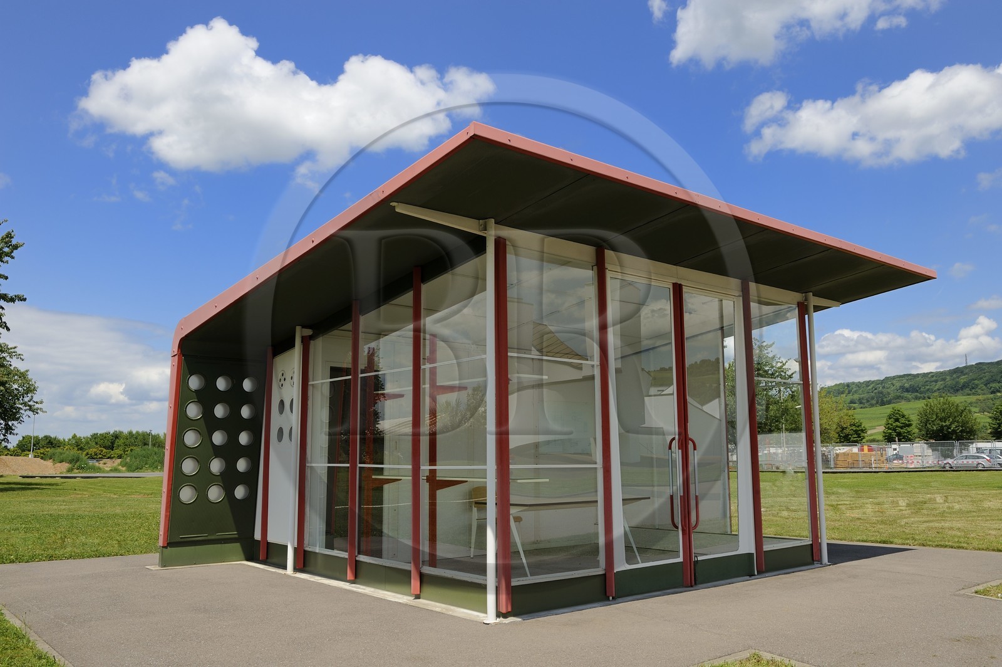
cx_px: 501
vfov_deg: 44.9
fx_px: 806
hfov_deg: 63.7
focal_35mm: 29
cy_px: 334
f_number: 14
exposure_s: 1/160
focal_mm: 29
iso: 200
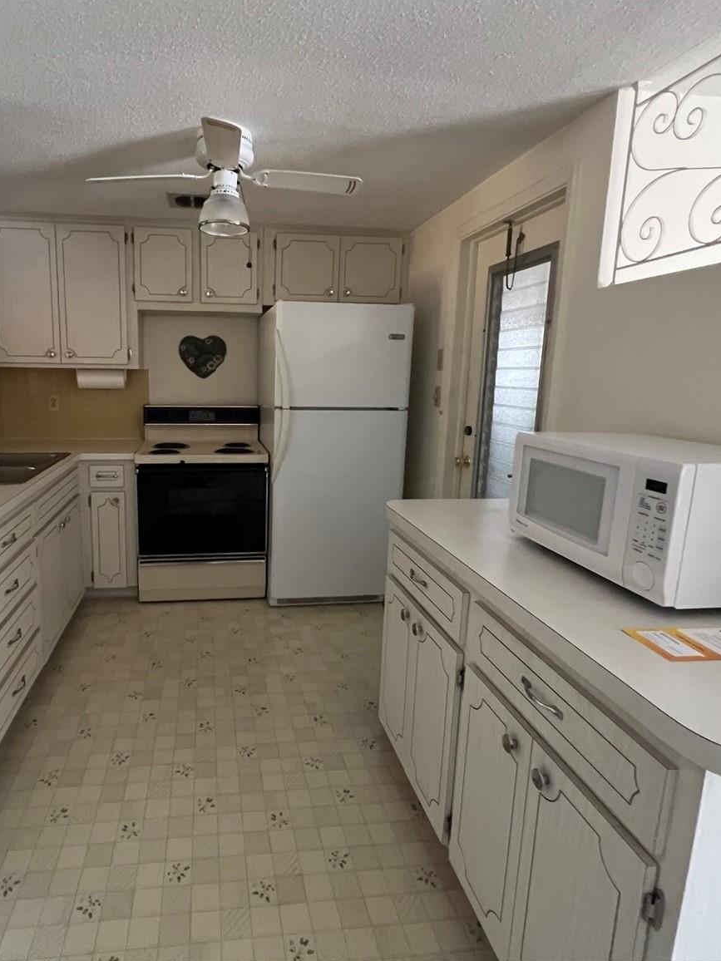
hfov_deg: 70.3
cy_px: 464
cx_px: 264
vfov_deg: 87.7
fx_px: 500
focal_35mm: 18
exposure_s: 1/60
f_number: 1.8
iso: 800
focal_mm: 1.57
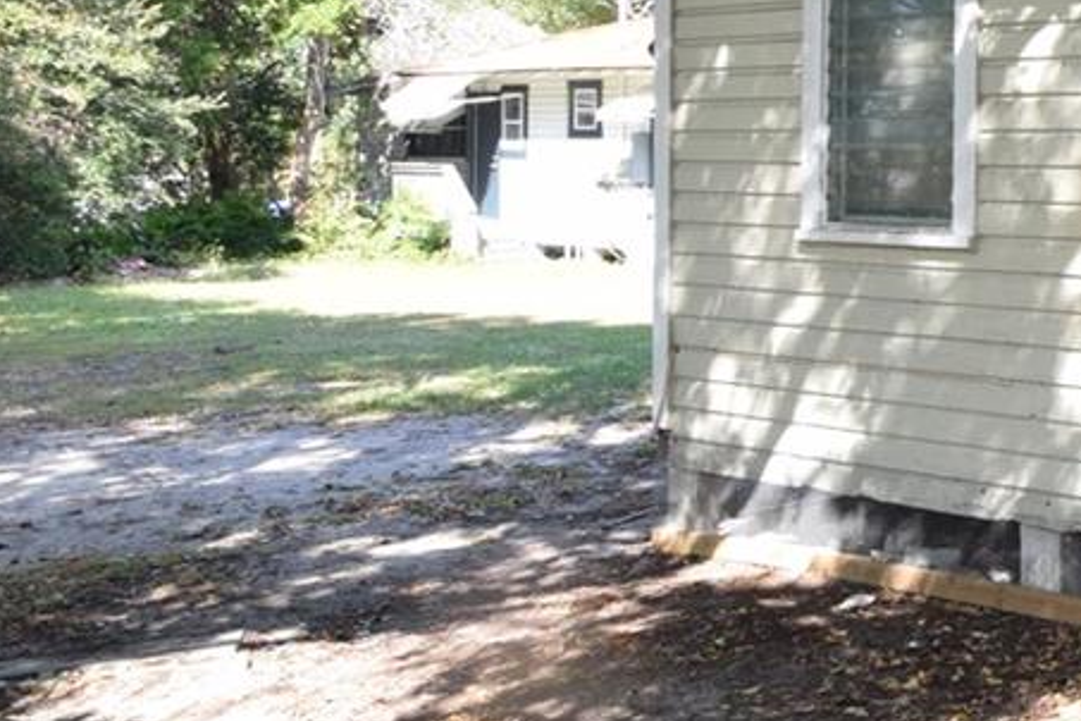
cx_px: 1594
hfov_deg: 27.2
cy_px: 136
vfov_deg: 25.1
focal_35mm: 53
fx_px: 1591
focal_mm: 10
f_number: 7.1
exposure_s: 1/200
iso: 400
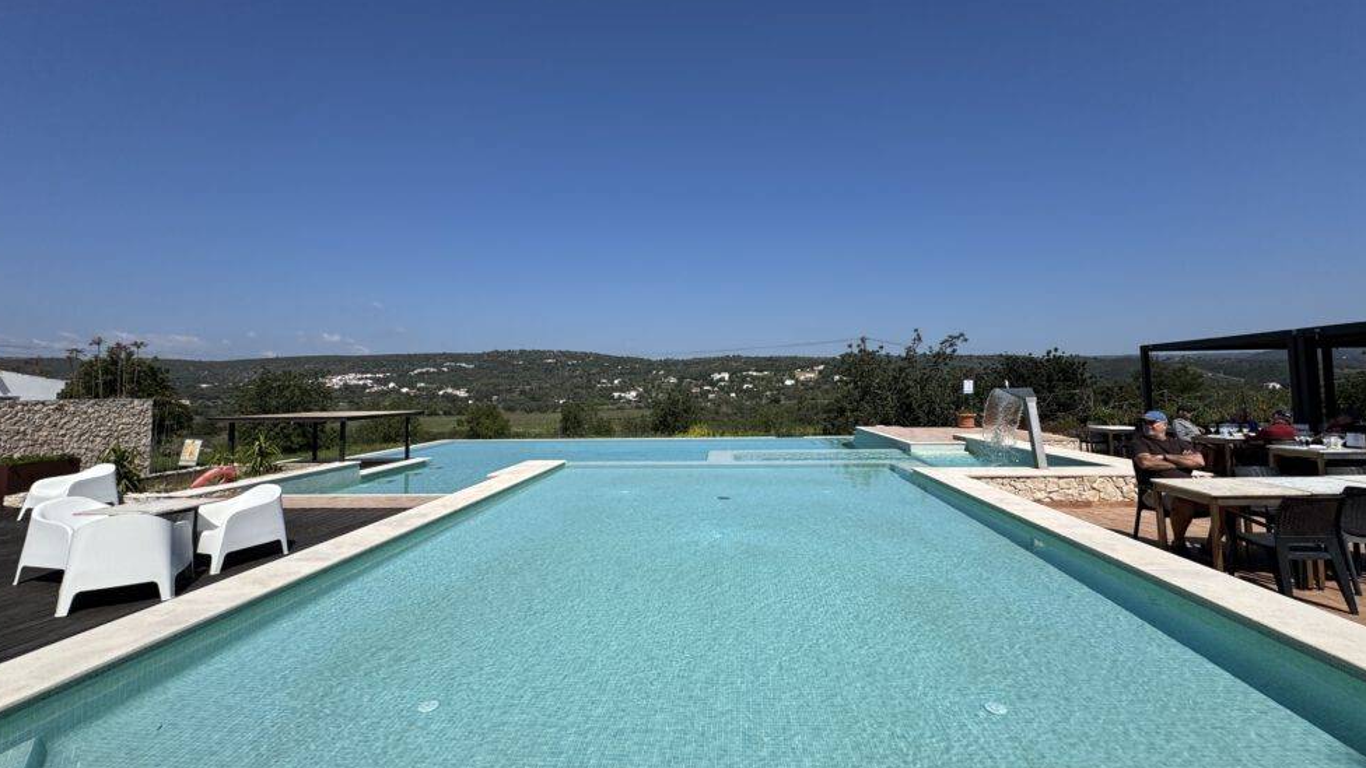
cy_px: 350
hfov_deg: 99.4
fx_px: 580
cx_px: 698
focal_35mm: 16
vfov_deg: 67.0
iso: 50
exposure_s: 1/3717
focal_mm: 2.22
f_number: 2.2
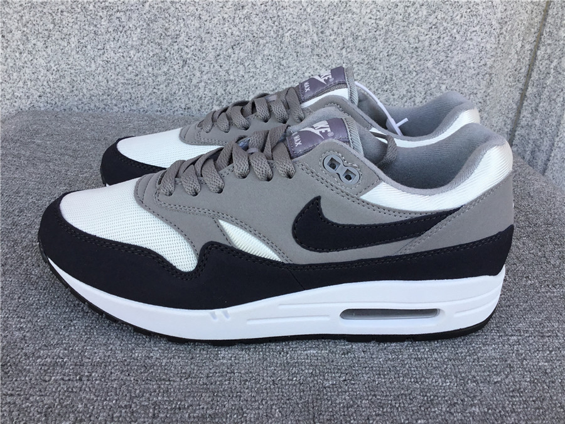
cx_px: 282
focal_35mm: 31
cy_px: 212
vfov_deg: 45.4
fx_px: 506
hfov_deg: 58.4
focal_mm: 3.3
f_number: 2.4
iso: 25
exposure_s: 1/204
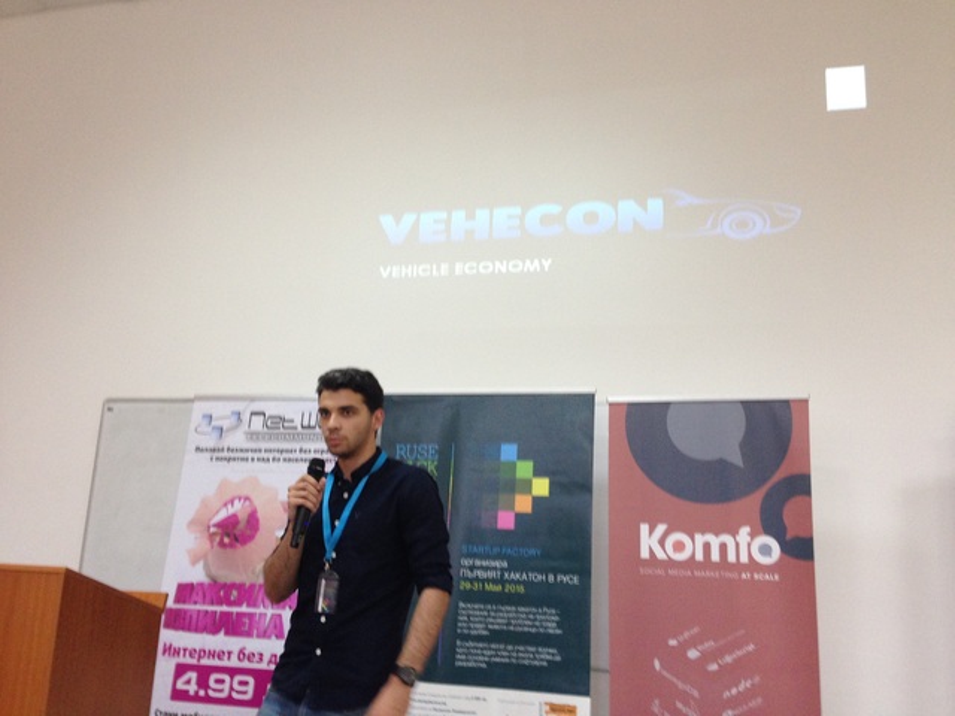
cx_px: 478
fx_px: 910
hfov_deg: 55.4
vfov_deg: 42.9
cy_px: 358
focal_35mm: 33
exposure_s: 1/20
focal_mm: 4.12
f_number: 2.4
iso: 125
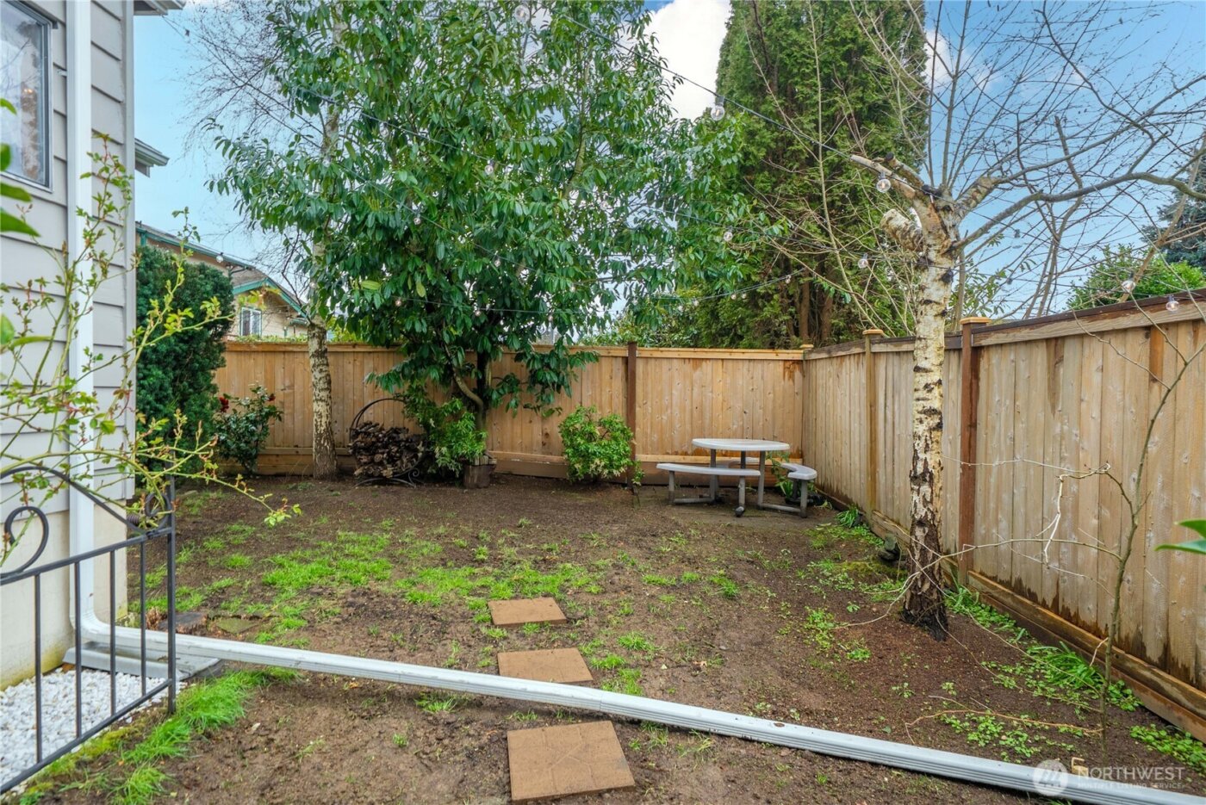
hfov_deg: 90.0
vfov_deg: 67.4
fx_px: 603
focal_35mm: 18
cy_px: 402
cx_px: 603
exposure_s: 1/30
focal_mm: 18
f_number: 7.1
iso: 125
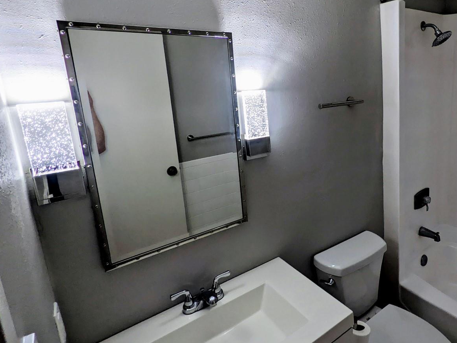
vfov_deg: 60.6
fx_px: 290
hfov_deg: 73.6
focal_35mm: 22
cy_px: 139
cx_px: 311
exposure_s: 1/60
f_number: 2.2
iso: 41
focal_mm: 2.22
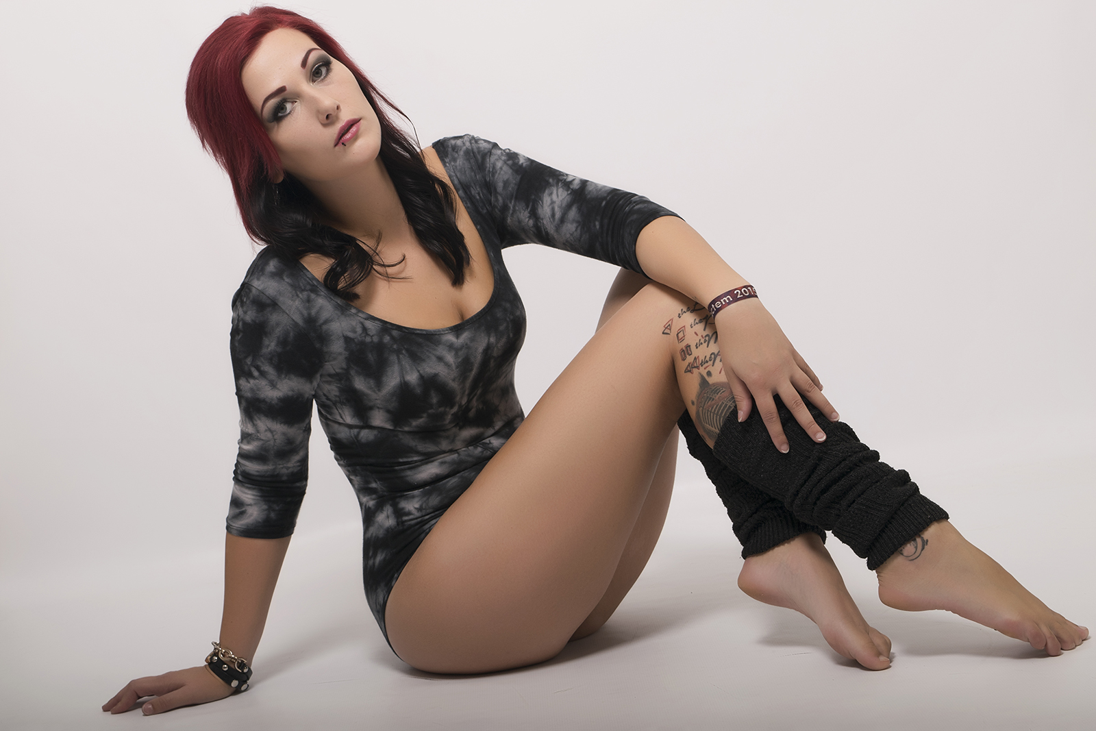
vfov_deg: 21.6
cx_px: 548
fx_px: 1918
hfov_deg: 31.9
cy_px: 366
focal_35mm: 63
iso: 100
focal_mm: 42
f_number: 9
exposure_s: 1/200
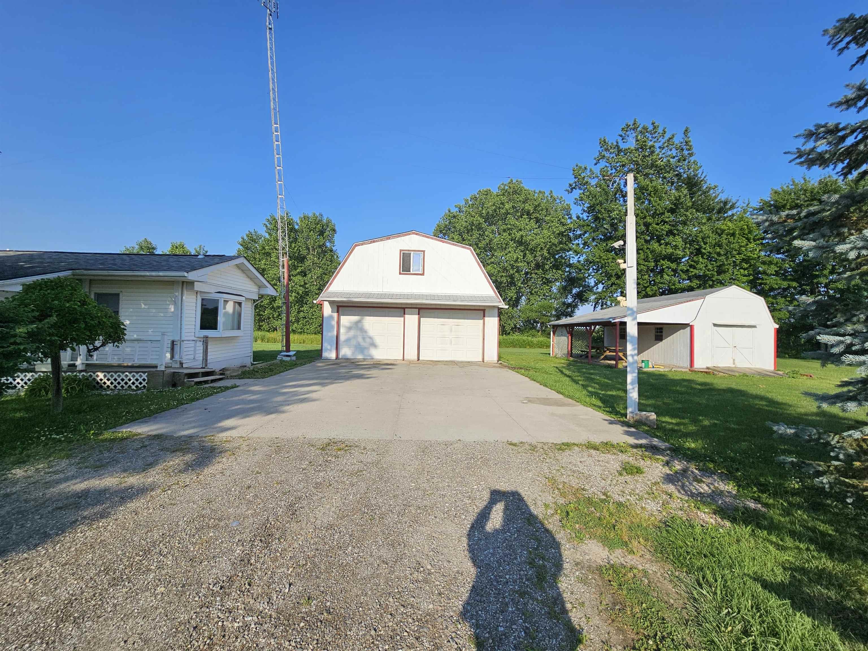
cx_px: 434
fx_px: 326
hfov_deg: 106.2
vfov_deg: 89.9
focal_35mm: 13
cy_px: 326
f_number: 2.2
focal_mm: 2.2
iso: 50
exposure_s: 1/2905
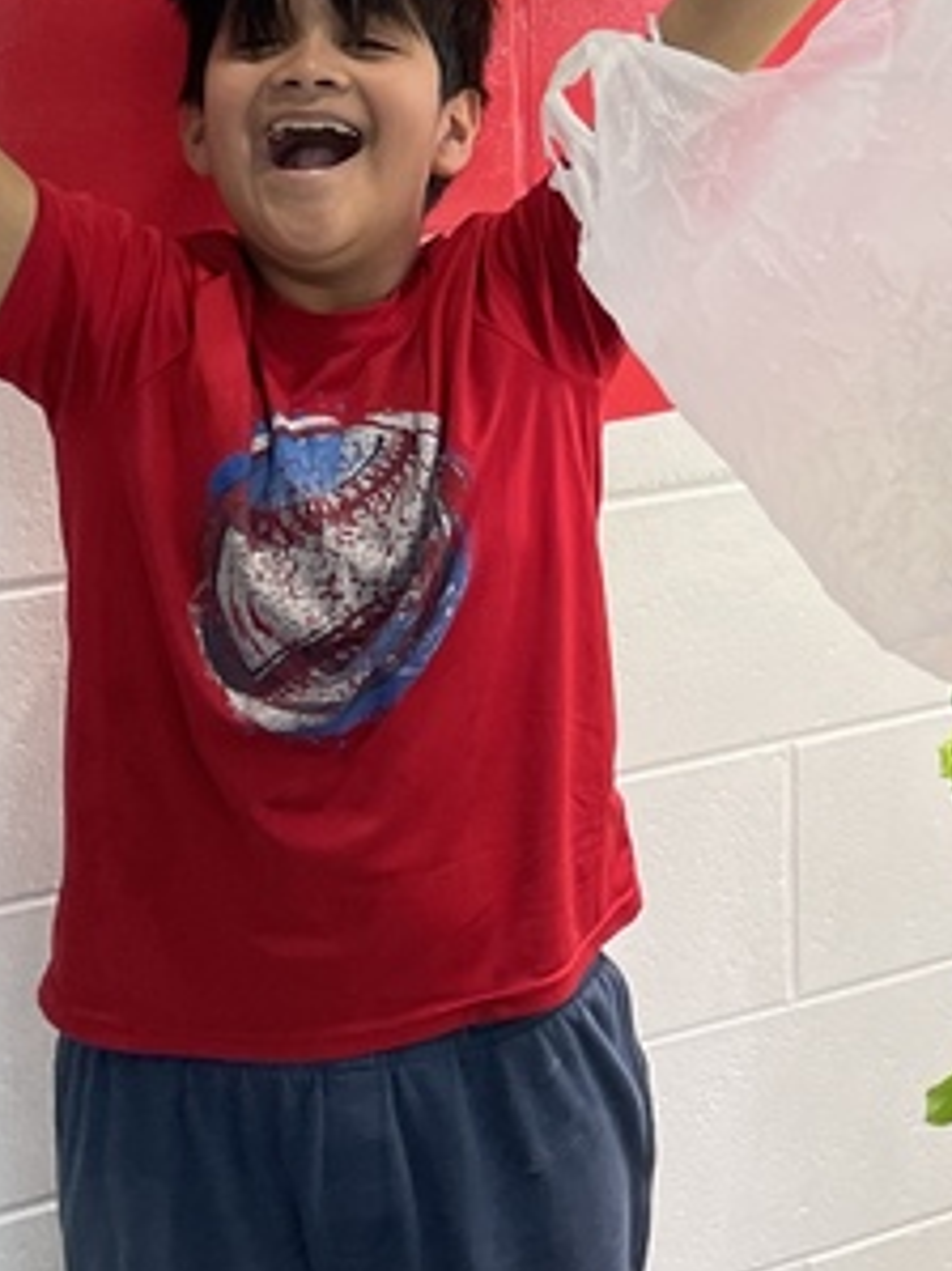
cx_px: 1343
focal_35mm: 89
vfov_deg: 21.4
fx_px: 3266
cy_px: 72
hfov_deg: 15.5
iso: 50
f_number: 1.6
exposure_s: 1/120
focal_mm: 4.2
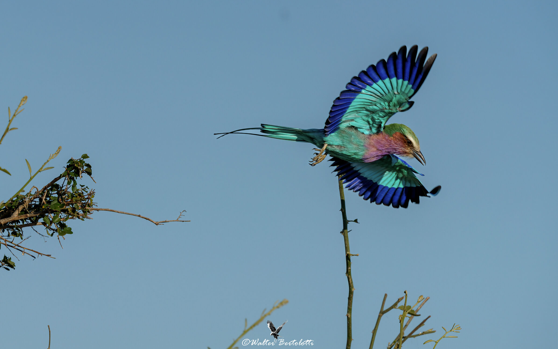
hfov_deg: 5.1
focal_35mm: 409
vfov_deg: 3.2
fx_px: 6220
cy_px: 169
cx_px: 278
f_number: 6.3
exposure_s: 1/2000
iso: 160
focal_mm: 400
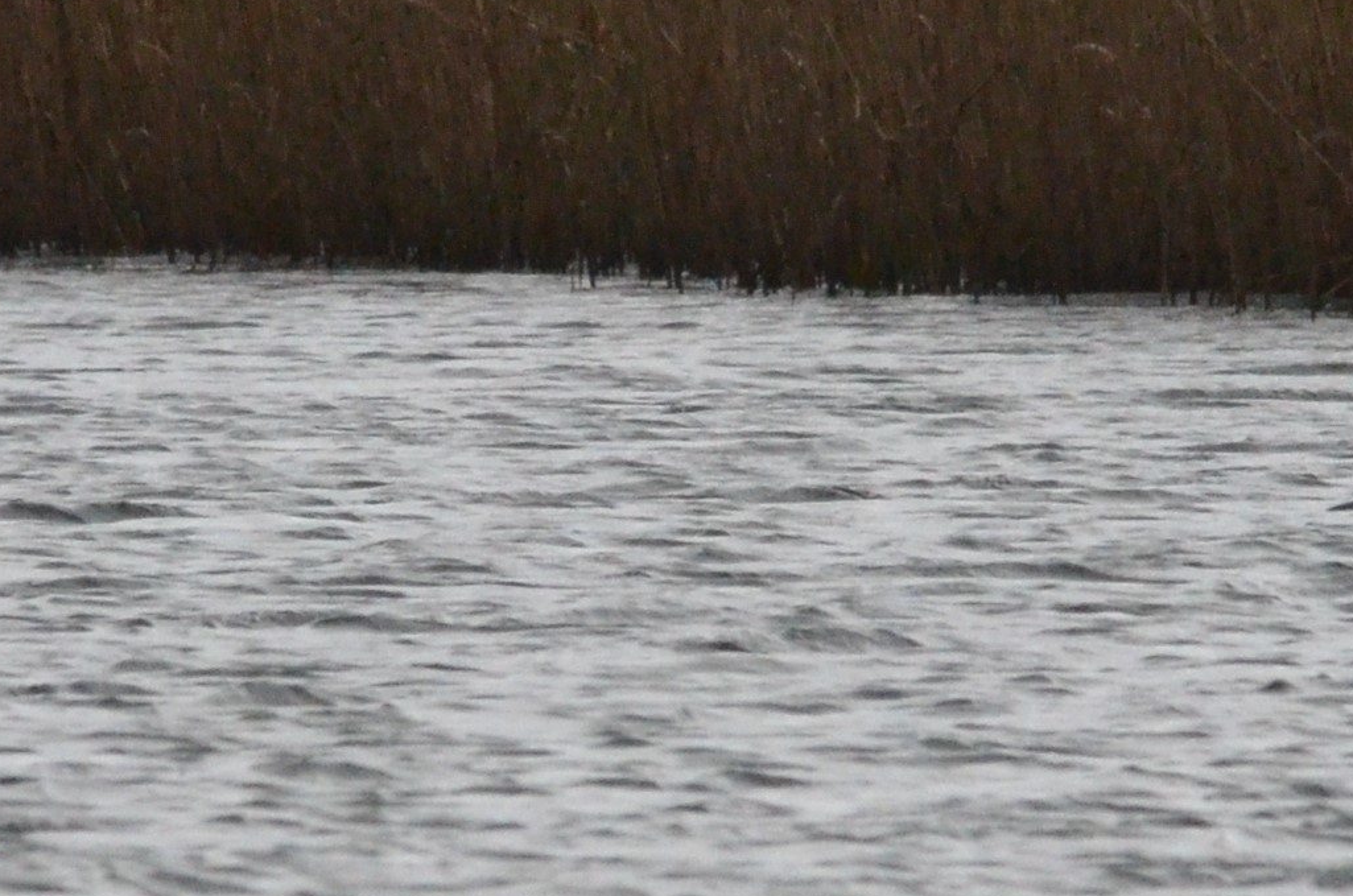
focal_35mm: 1410
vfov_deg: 1.0
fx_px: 52885
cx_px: 1028
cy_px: 268
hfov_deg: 1.5
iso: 2500
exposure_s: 1/1600
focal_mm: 500
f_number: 10
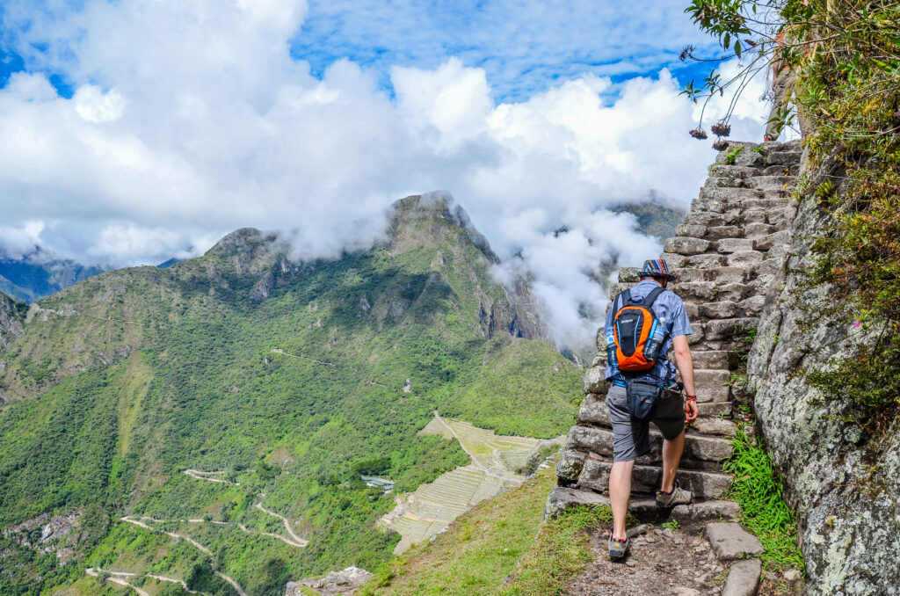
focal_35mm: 27
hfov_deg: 67.5
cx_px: 450
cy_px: 298
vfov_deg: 47.7
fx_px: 674
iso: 100
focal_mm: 18
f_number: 8
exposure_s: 1/250
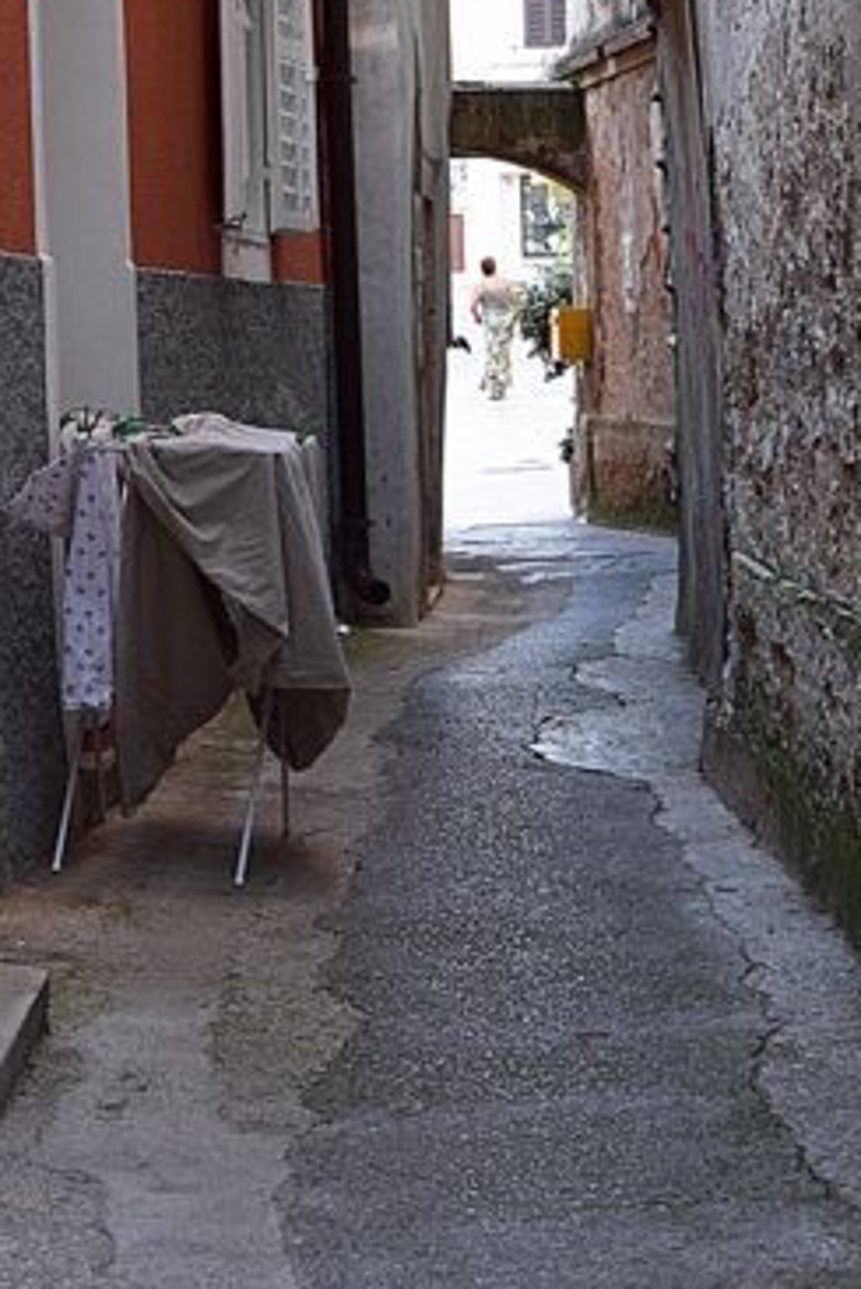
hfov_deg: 14.0
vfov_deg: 20.7
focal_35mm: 98
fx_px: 3512
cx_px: 485
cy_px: 397
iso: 400
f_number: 8
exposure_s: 1/50
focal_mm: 30
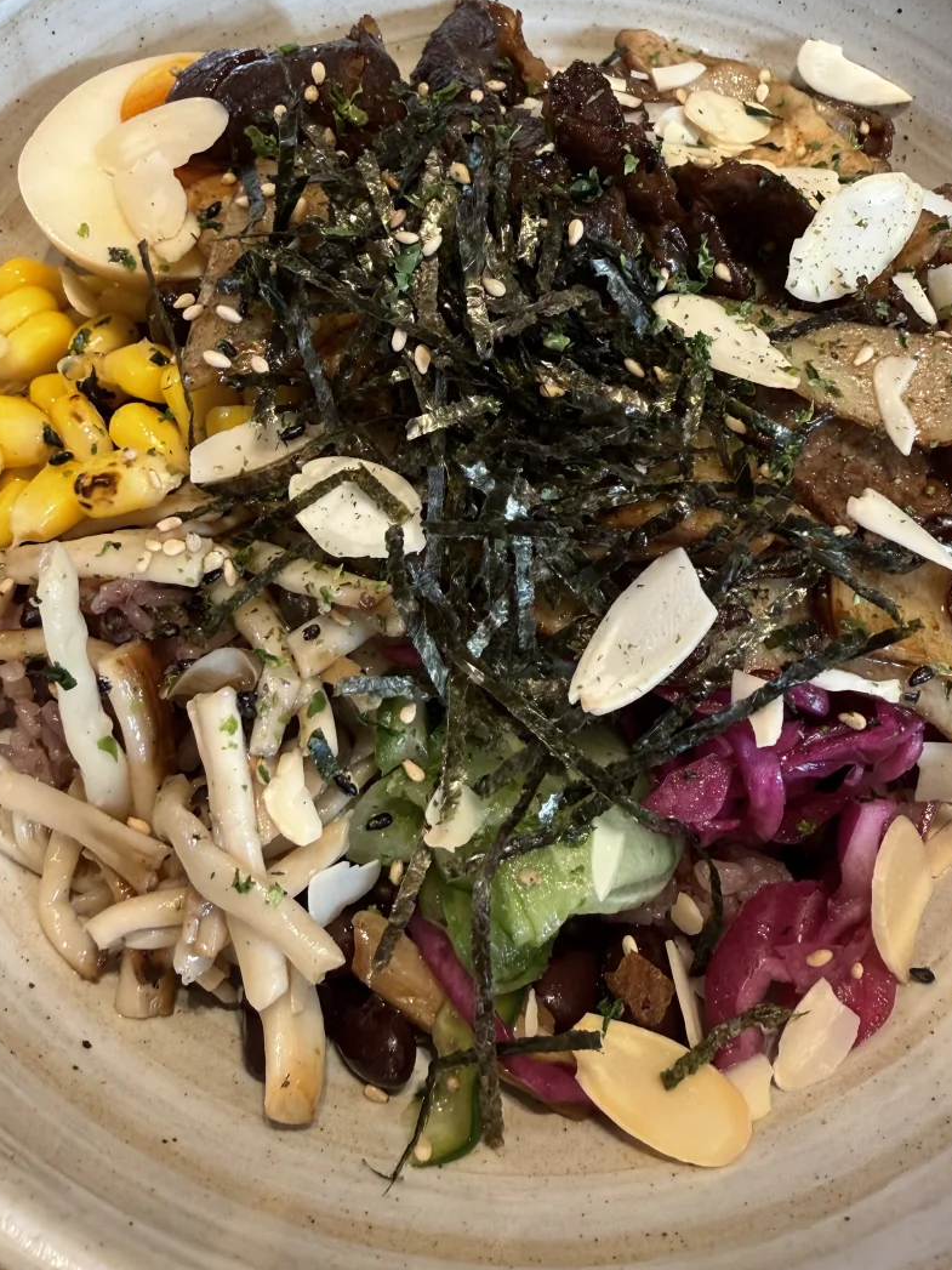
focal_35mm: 33
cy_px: 494
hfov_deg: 42.9
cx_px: 461
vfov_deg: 54.9
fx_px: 1210
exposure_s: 1/99
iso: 160
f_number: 2.2
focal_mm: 2.22
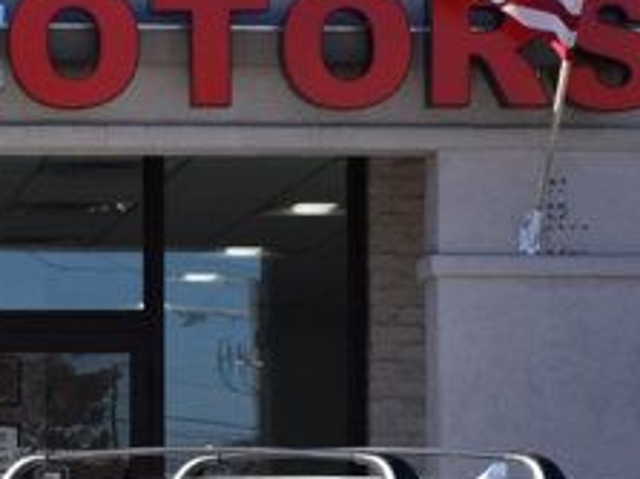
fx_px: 3677
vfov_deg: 7.4
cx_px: -20
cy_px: 597
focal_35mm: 199
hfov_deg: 9.9
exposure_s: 1/500
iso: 400
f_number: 11
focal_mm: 30
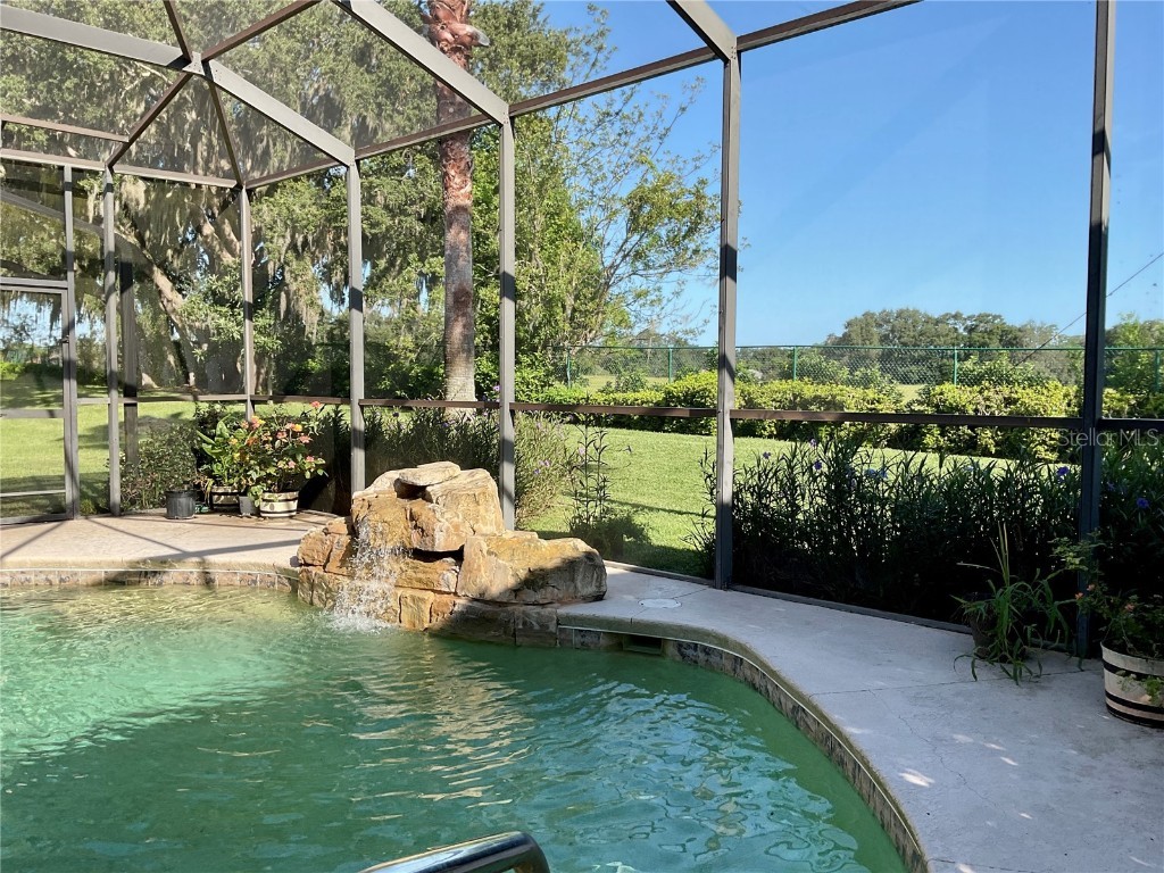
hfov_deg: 61.7
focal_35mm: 29
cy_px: 436
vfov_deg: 48.2
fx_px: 975
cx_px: 582
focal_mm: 3
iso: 16
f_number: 1.8
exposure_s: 1/593
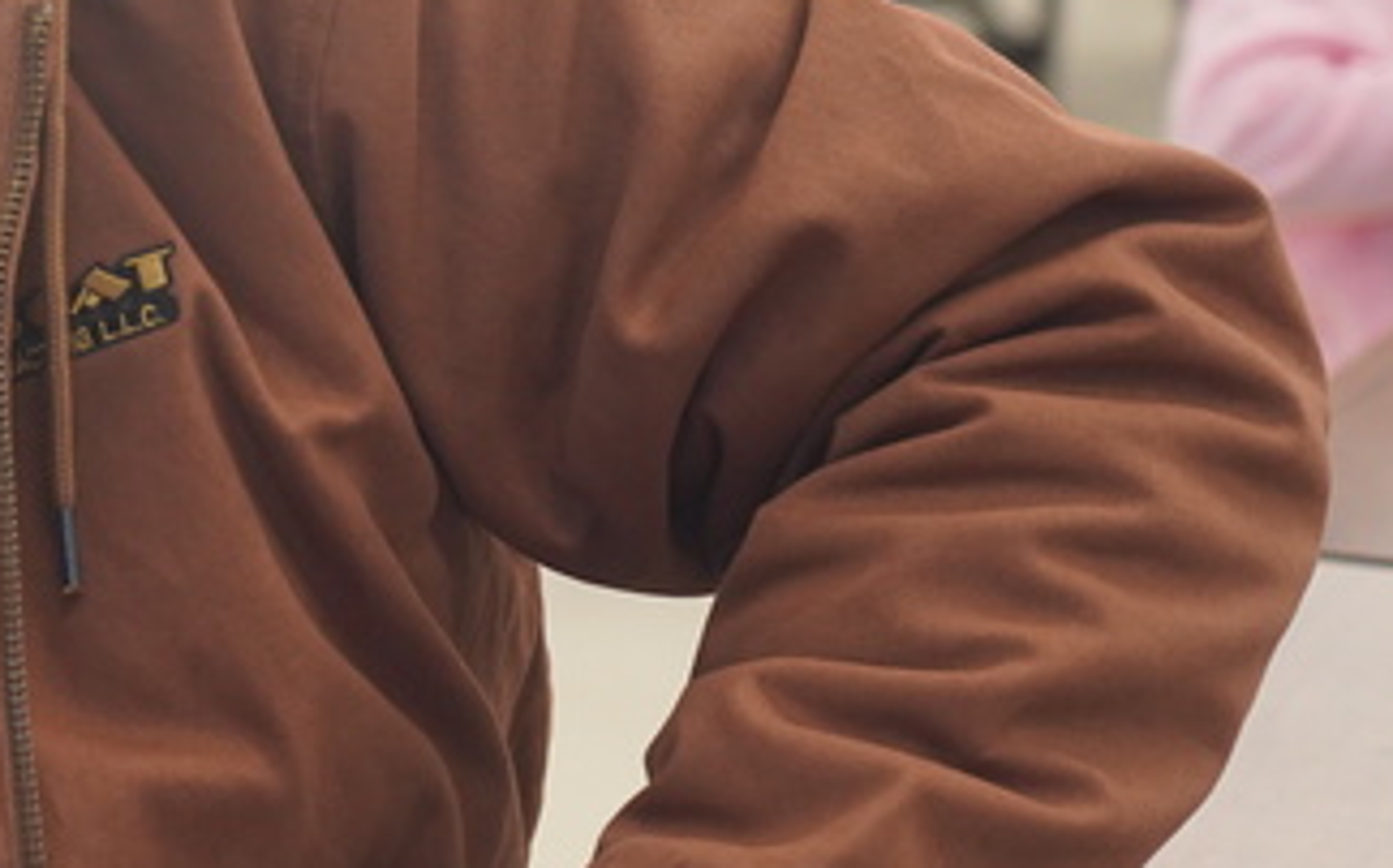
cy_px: 2
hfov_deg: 10.3
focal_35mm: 200
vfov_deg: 6.5
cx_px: -408
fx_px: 7587
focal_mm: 62
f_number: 4
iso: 1600
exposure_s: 1/160
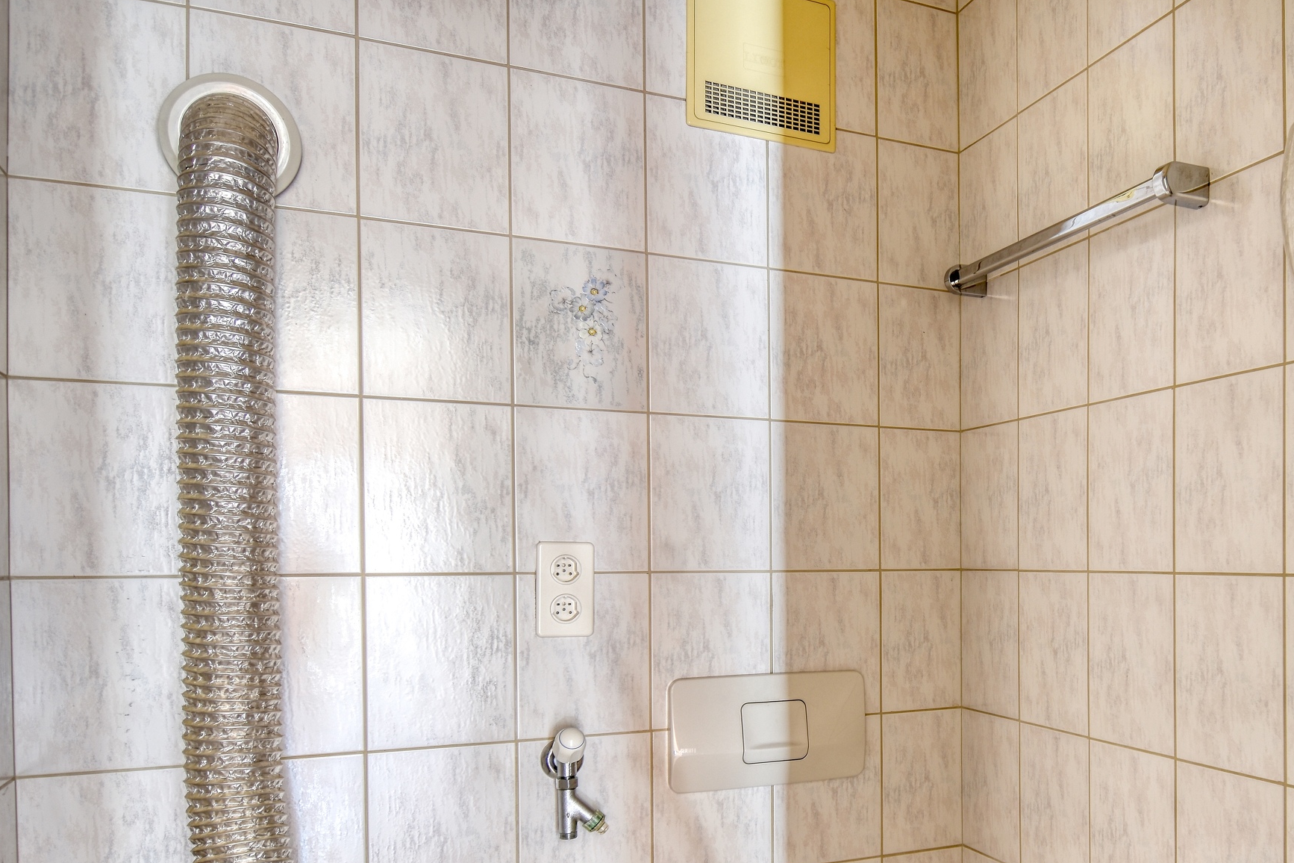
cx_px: 910
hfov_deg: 58.3
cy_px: 575
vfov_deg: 41.8
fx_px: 1114
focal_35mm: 31
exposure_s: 1/4
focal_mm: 14
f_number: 5
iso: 100
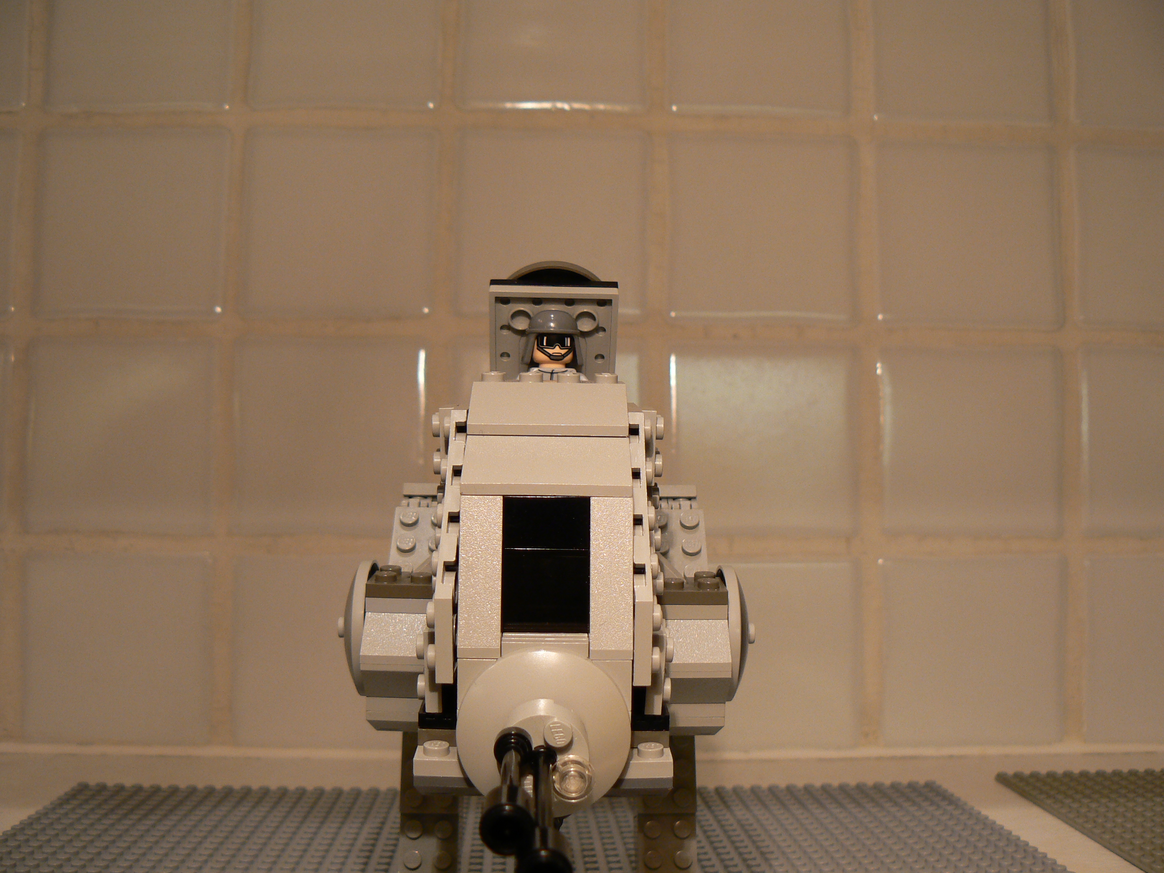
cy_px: 436
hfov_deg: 51.4
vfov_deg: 39.7
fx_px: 1211
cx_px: 582
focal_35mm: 36
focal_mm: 6
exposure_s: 1/25
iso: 100
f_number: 2.8
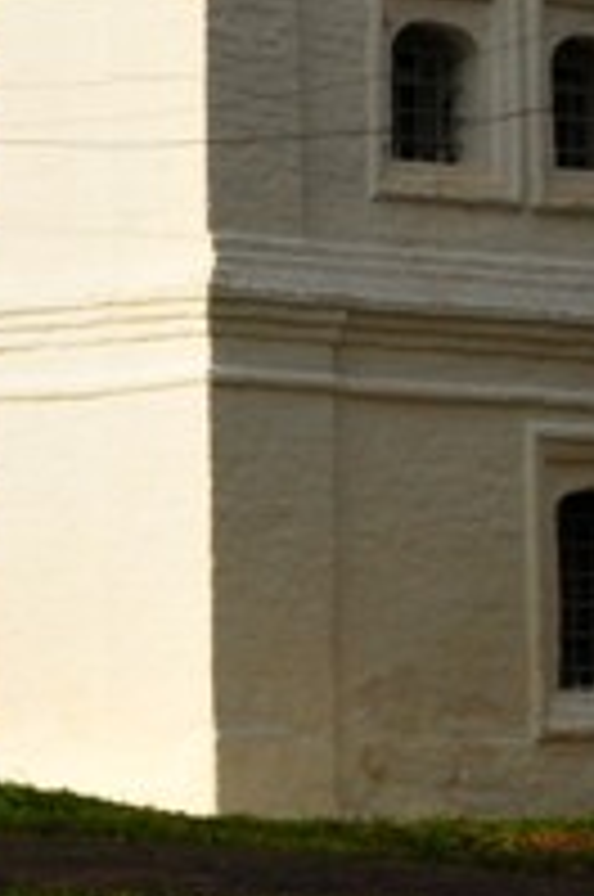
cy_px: -5
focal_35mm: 163
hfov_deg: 8.2
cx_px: -380
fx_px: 4048
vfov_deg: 12.5
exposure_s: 1/1250
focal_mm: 24
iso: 400
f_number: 8
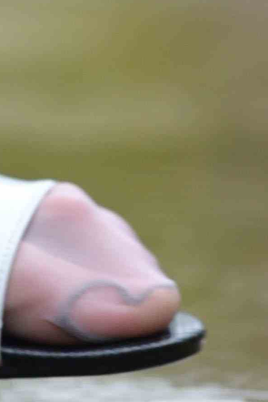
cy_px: -144
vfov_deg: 2.1
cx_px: -64
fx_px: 10741
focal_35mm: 962
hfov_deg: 1.4
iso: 1250
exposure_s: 1/250
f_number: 2.8
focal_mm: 185
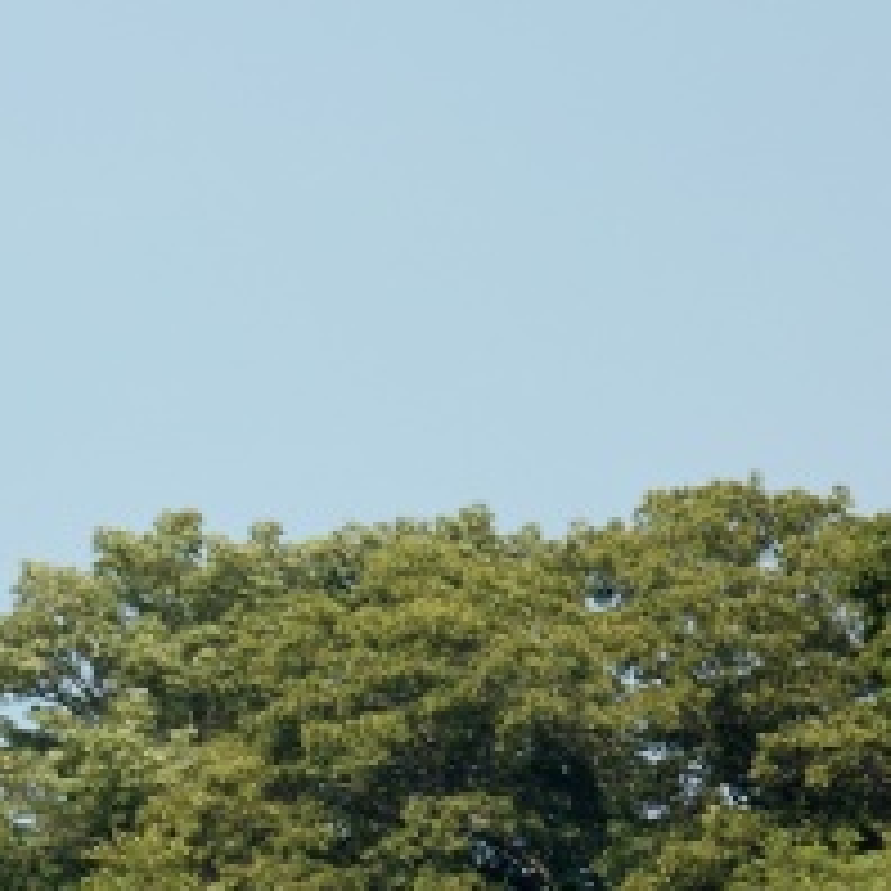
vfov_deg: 3.2
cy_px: 693
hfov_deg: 3.2
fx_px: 15717
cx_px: -765
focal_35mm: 540
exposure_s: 1/80
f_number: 11
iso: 200
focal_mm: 105
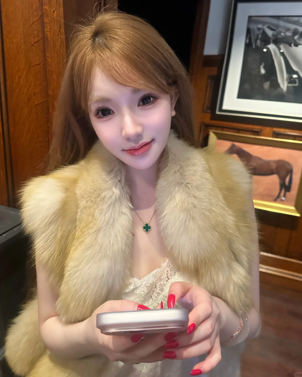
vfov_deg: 65.9
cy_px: 171
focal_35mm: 26
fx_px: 290
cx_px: 150
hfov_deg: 54.9
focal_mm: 6.86
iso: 800
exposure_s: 1/50
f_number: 1.78
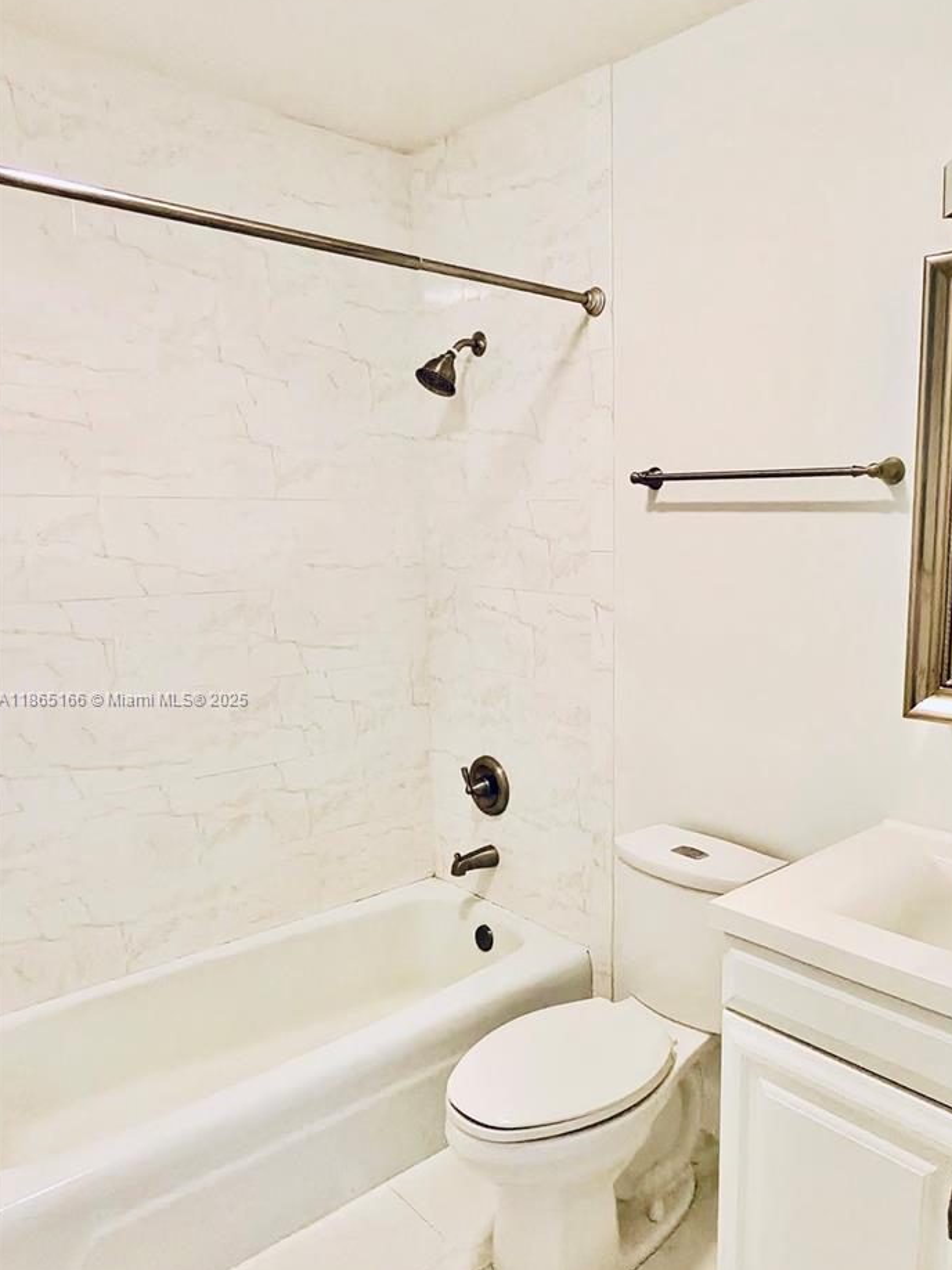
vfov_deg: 90.7
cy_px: 700
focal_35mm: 17
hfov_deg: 73.0
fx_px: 624
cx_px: 616
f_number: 2.2
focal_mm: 2.24
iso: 1311
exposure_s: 1/59.9
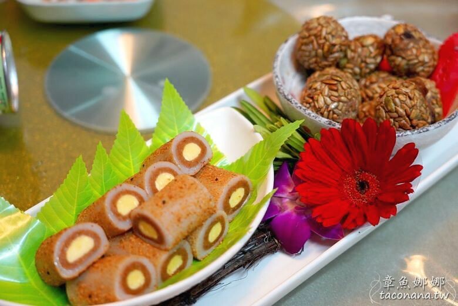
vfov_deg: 19.2
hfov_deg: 28.5
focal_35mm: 71
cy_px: 153
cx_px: 229
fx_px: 903
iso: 3200
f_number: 4
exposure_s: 1/80
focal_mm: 71
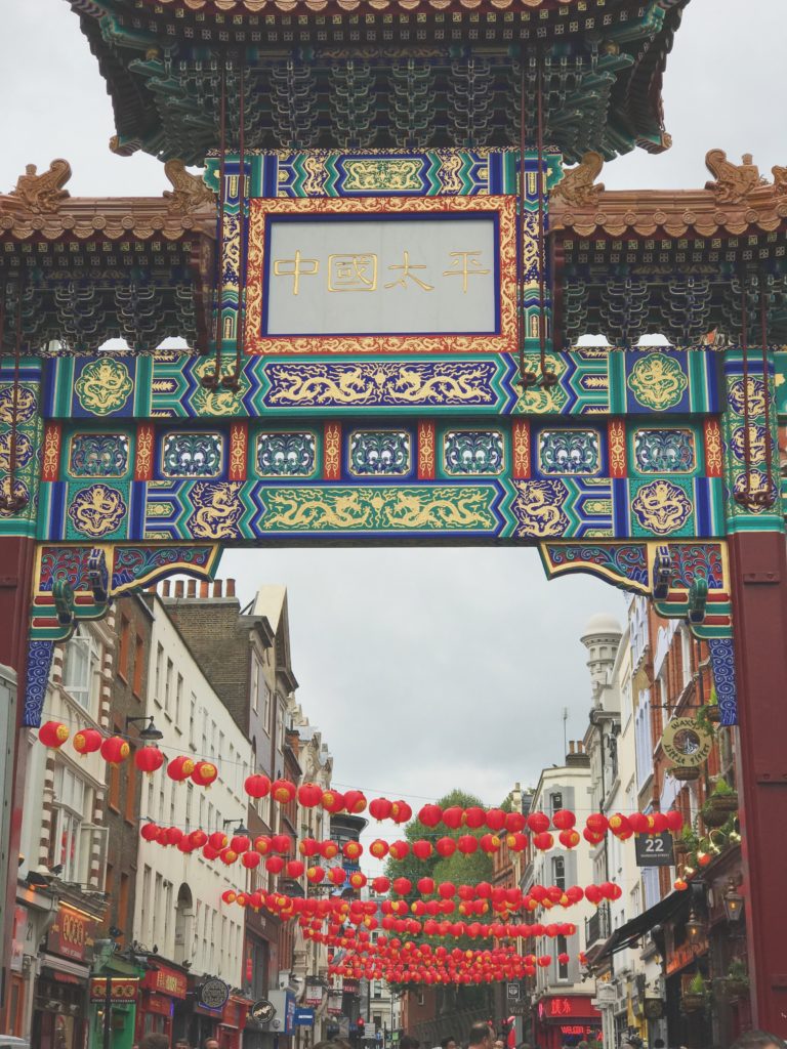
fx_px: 1728
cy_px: 524
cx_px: 394
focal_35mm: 57
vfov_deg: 33.8
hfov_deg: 25.7
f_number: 2.8
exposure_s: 1/386
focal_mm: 6.6
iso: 20
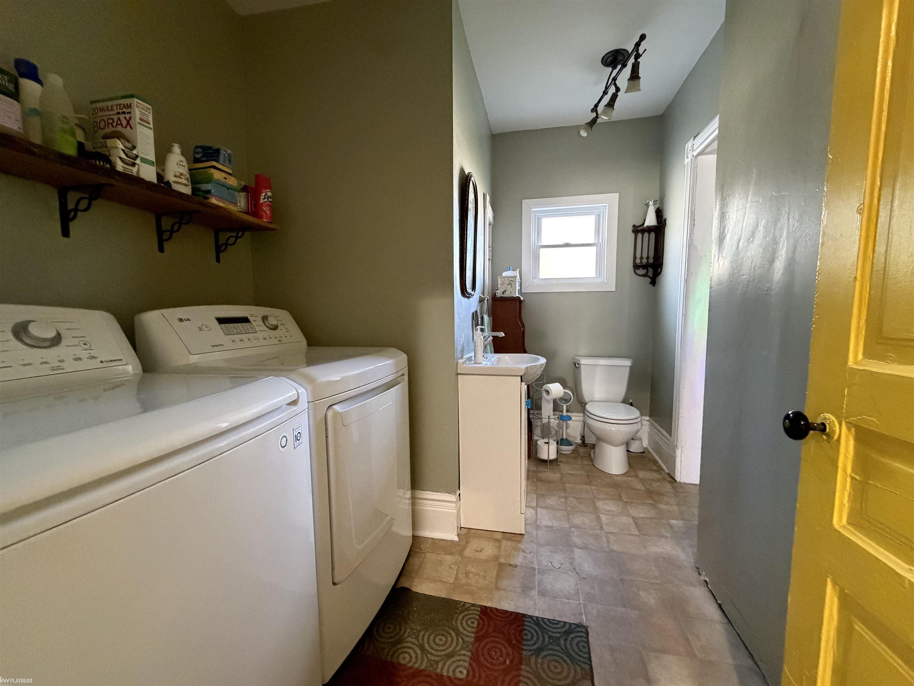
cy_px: 343
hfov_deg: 102.1
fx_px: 370
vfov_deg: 85.7
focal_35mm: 14
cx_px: 457
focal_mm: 2.22
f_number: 2.2
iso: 800
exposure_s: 1/60
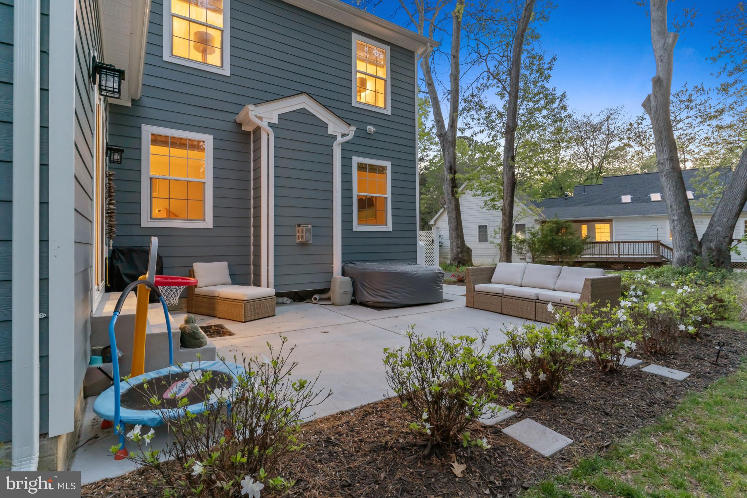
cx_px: 374
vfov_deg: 70.4
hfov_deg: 93.3
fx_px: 353
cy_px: 249
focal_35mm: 17
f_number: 8
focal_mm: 17
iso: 200
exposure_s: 1/1.25
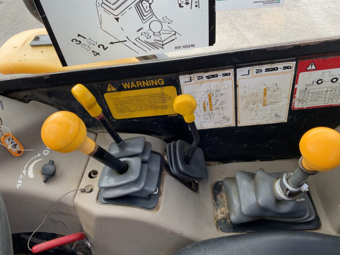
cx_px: 170
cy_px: 128
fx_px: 285
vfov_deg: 48.2
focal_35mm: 29
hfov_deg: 61.7
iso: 20
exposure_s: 1/122
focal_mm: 3
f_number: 1.8
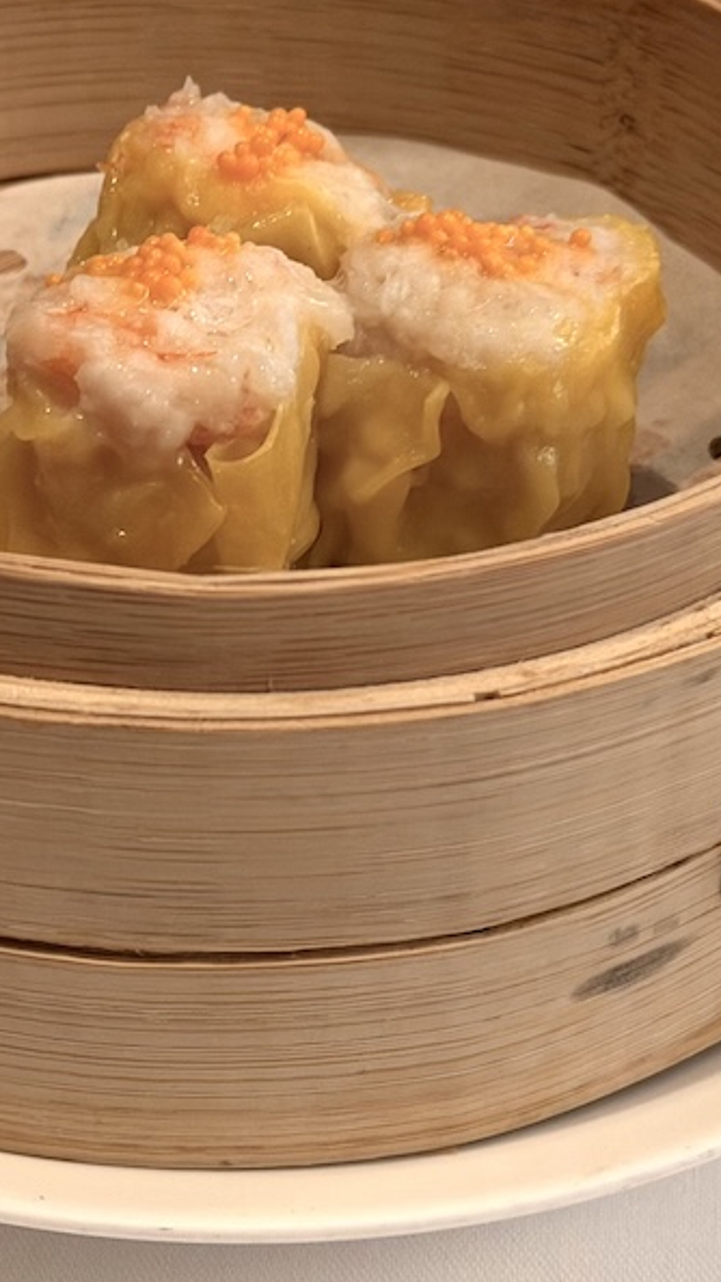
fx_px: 2992
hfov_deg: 13.7
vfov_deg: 24.2
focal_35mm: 88
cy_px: 540
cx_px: 164
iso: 320
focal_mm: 6.76
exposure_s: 1/33
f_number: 1.78
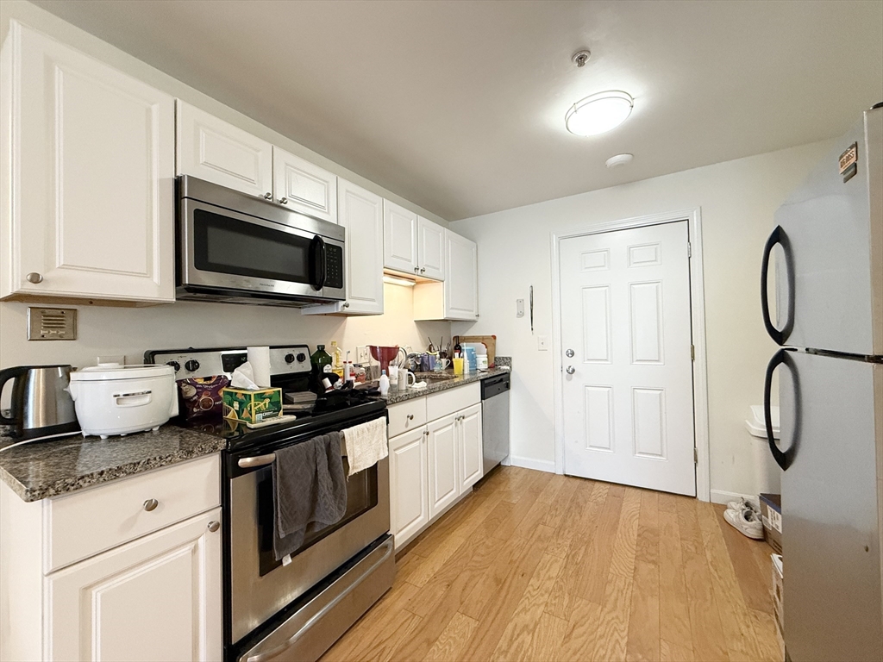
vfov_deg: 85.7
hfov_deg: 102.1
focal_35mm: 14
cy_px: 331
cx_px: 442
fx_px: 357
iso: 400
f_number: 2.2
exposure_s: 1/60
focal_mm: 2.22
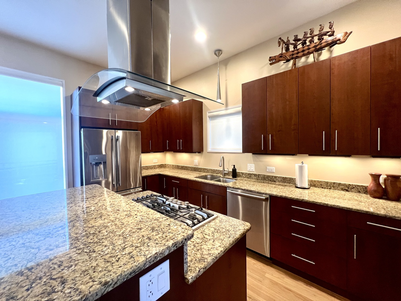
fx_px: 151
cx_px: 200
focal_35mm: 13
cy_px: 150
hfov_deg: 106.2
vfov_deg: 89.9
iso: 250
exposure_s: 1/60
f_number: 1.8
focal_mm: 1.57
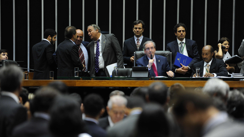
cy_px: 74
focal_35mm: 210
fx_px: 1359
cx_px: 122
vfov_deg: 5.8
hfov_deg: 10.3
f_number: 2.8
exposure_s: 1/80
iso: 1600
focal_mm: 200
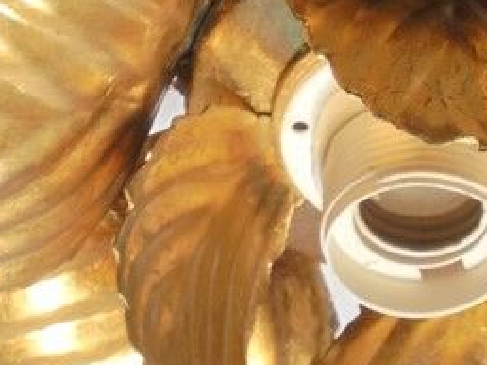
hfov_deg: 11.5
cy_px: 84
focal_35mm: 171
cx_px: 408
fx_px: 2404
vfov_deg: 8.7
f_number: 4.8
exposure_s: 1/30
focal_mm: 8.9
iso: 250
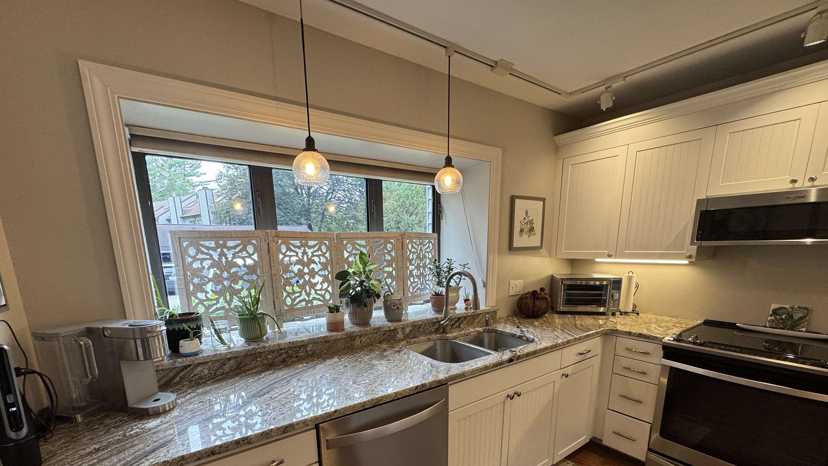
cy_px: 319
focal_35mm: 16
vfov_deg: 64.9
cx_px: 398
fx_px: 351
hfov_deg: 99.3
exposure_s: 1/120
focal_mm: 2.22
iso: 160
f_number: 2.2
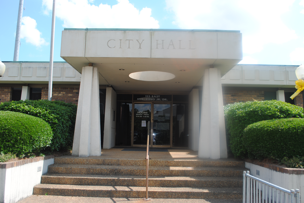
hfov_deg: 57.2
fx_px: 279
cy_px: 102
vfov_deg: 40.1
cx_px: 152
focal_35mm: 33
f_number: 7.1
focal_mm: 22
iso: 100
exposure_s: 1/200
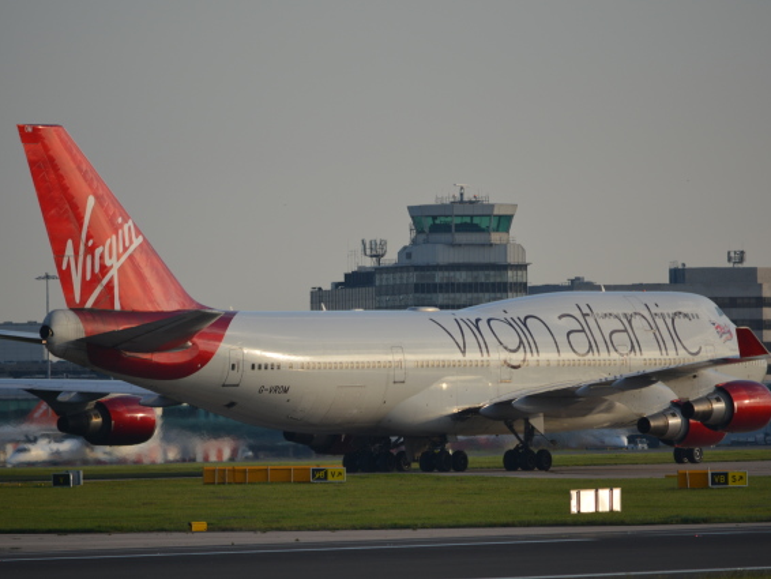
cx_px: 387
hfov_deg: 4.1
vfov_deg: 3.0
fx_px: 10896
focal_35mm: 489
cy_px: 290
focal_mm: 300
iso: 200
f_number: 7.1
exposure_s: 1/800
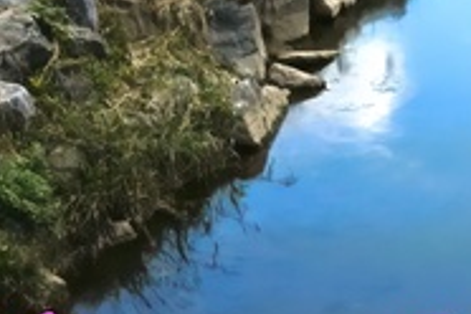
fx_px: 2028
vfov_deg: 8.8
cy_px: 5
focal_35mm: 155
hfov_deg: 12.2
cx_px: 851
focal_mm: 8.8
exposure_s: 1/640
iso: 200
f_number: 8
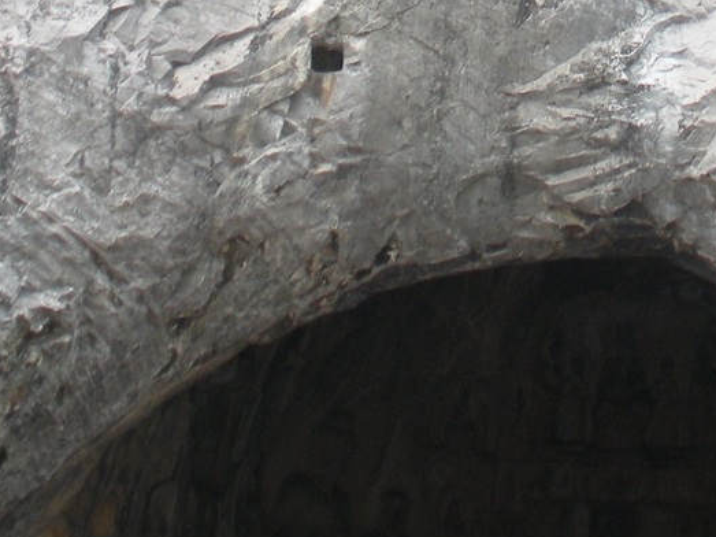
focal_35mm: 124
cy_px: -326
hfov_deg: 15.6
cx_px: 693
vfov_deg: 11.3
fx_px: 2564
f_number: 3.5
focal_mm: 6.3
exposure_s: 1/217
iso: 64
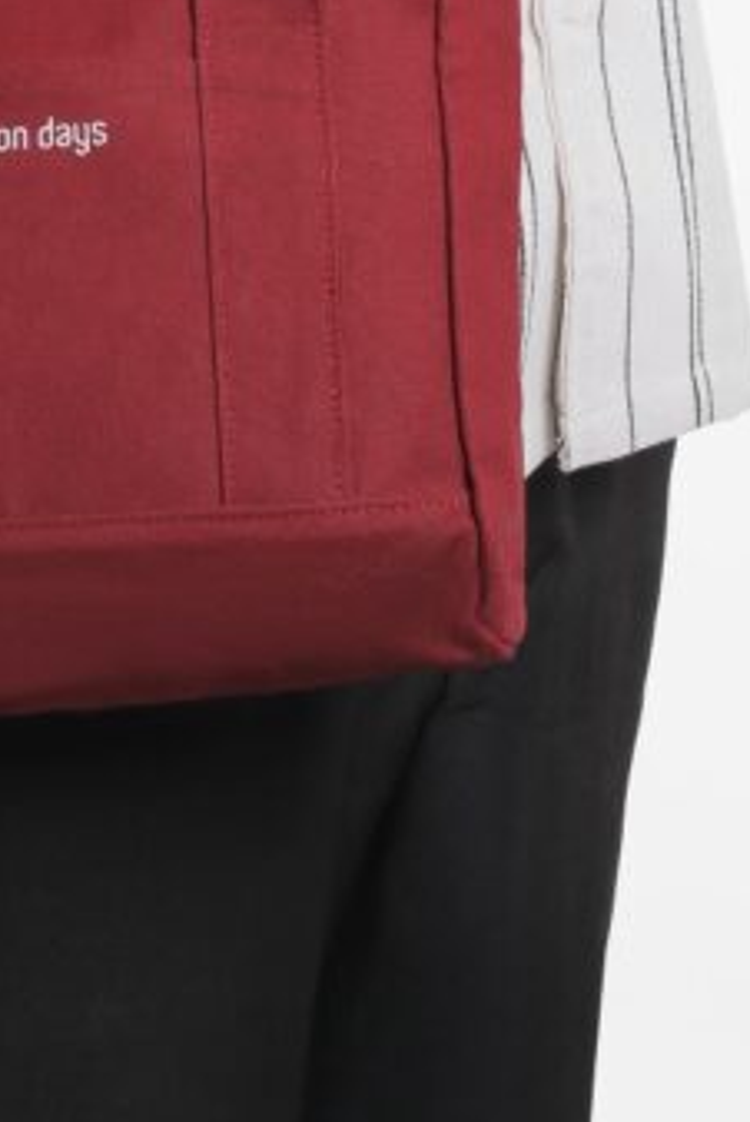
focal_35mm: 133
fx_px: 4147
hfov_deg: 10.3
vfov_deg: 15.0
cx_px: 90
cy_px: -169
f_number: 8
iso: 250
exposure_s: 1/160
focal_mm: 33
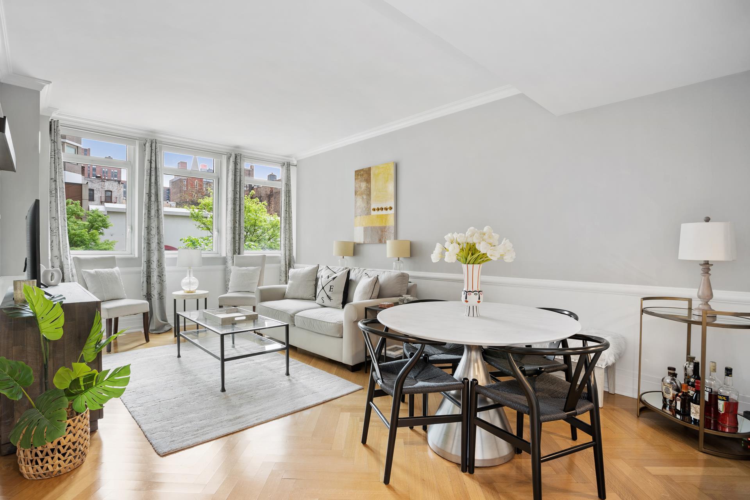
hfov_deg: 93.3
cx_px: 375
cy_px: 250
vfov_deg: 70.4
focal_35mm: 17
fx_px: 354
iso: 100
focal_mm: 17
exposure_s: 4
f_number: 8
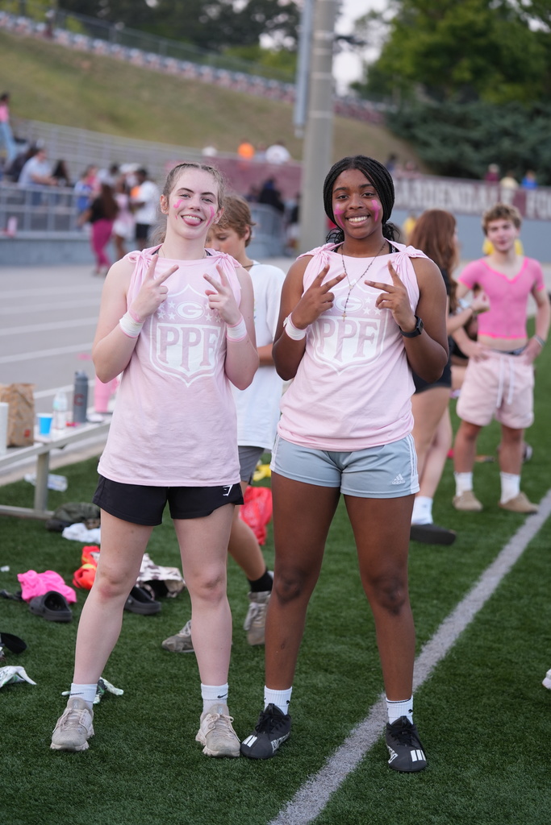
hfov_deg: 16.5
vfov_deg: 24.5
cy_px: 412
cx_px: 276
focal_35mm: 83
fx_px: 1905
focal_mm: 83
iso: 500
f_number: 2.8
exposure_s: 1/250
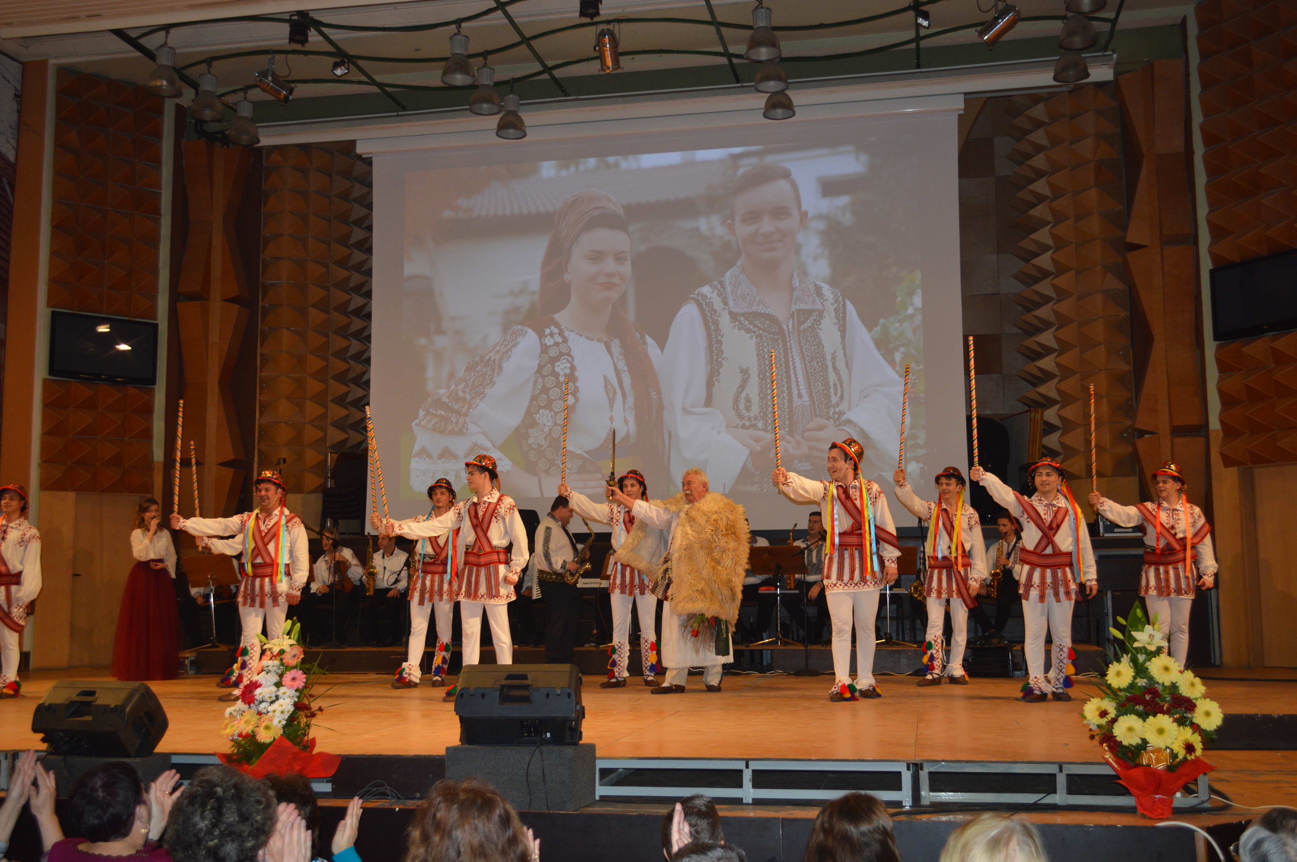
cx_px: 648
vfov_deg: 36.8
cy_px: 431
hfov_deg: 53.2
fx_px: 1296
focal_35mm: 36
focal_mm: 24
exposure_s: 1/60
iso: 400
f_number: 4
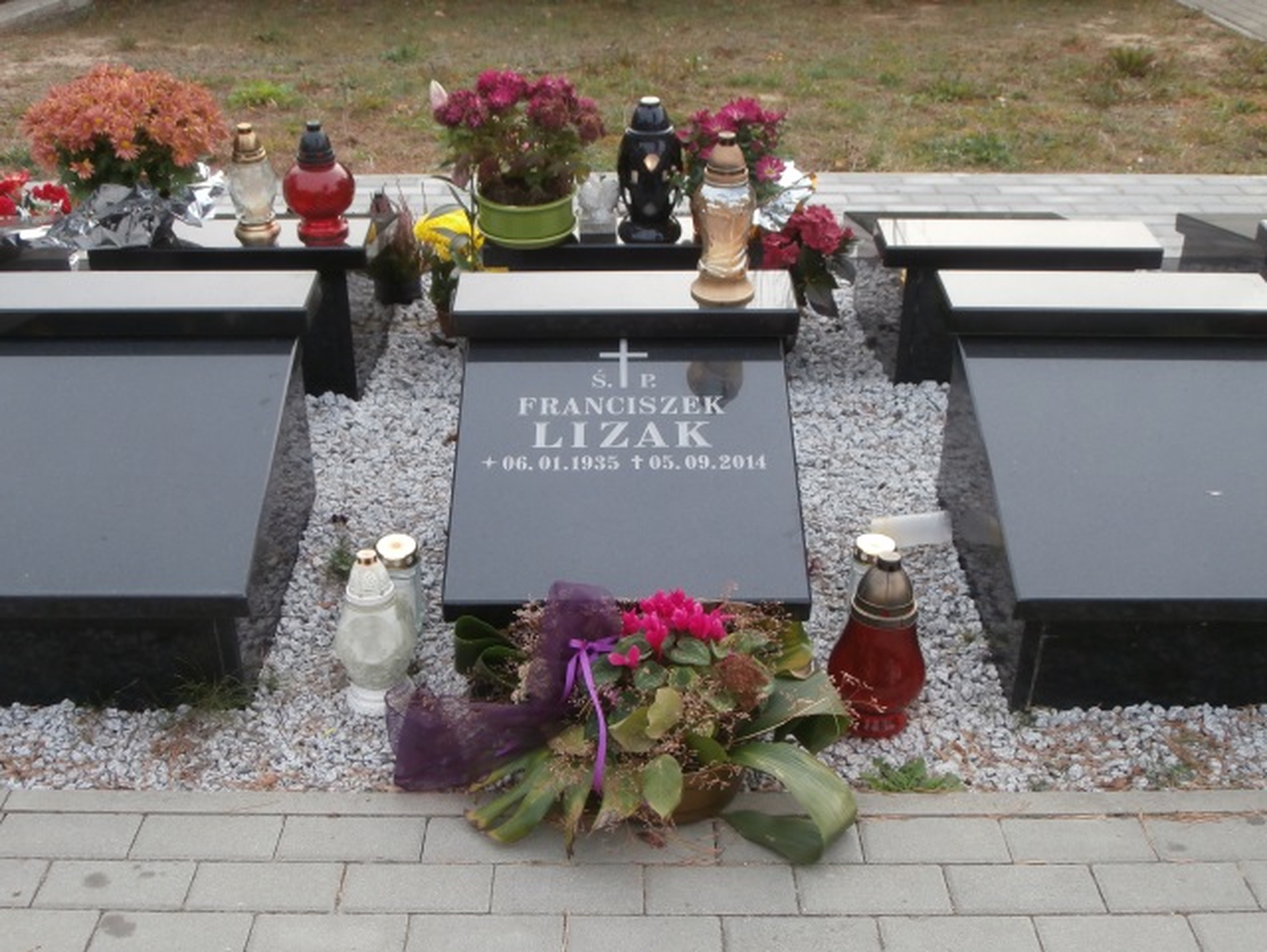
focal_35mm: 38
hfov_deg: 48.9
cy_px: 476
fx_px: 1392
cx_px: 634
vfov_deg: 37.8
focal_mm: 6.67
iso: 100
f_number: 3.9
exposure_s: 1/100
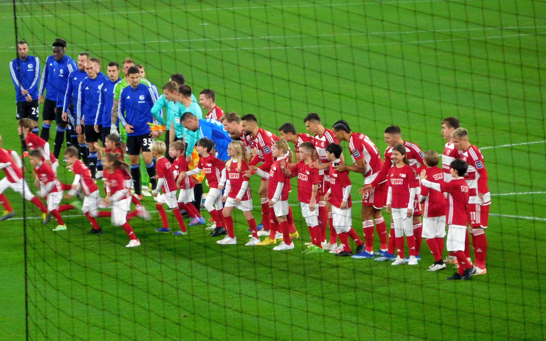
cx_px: 273
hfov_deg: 5.6
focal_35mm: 372
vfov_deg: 3.5
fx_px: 5536
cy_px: 192
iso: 400
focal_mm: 62.4
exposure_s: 1/60
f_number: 6
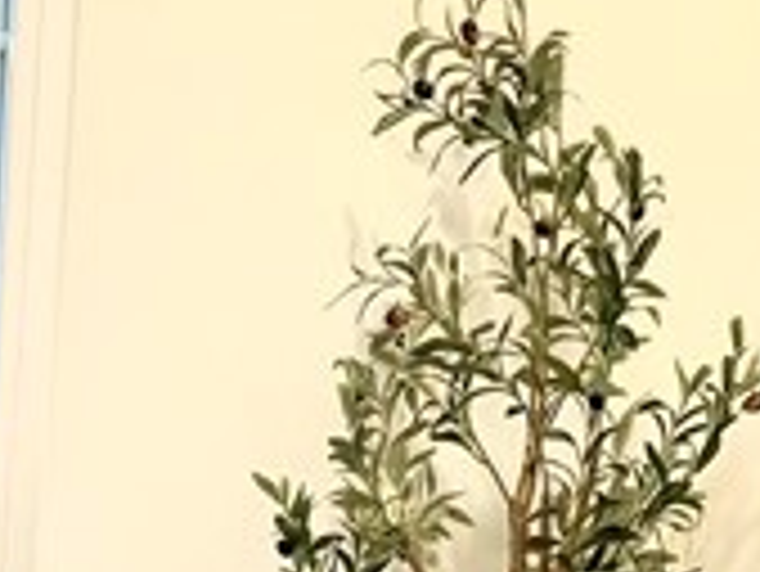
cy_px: 1500
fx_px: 3186
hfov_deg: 13.4
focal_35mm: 145
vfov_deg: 9.0
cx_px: -45
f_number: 1.78
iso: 200
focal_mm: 6.76
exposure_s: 1/226
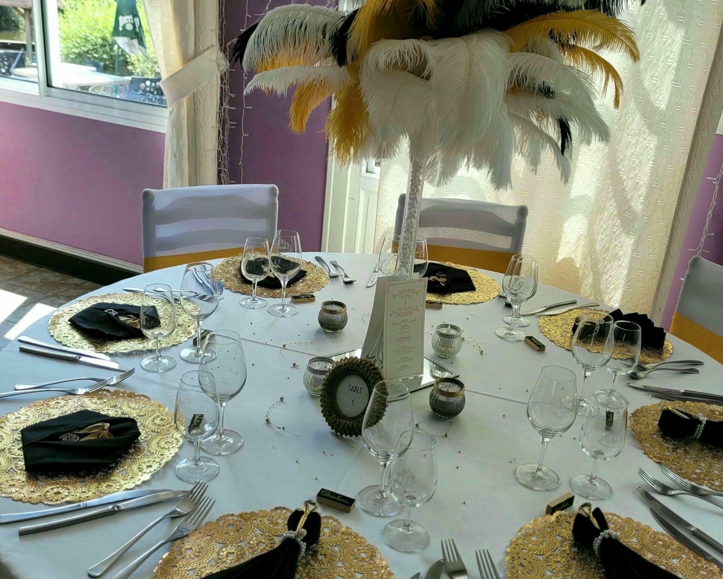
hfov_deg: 52.8
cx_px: 360
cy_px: 296
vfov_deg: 43.4
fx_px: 728
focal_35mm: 34
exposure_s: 1/221
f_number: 1.8
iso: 40
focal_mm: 5.4
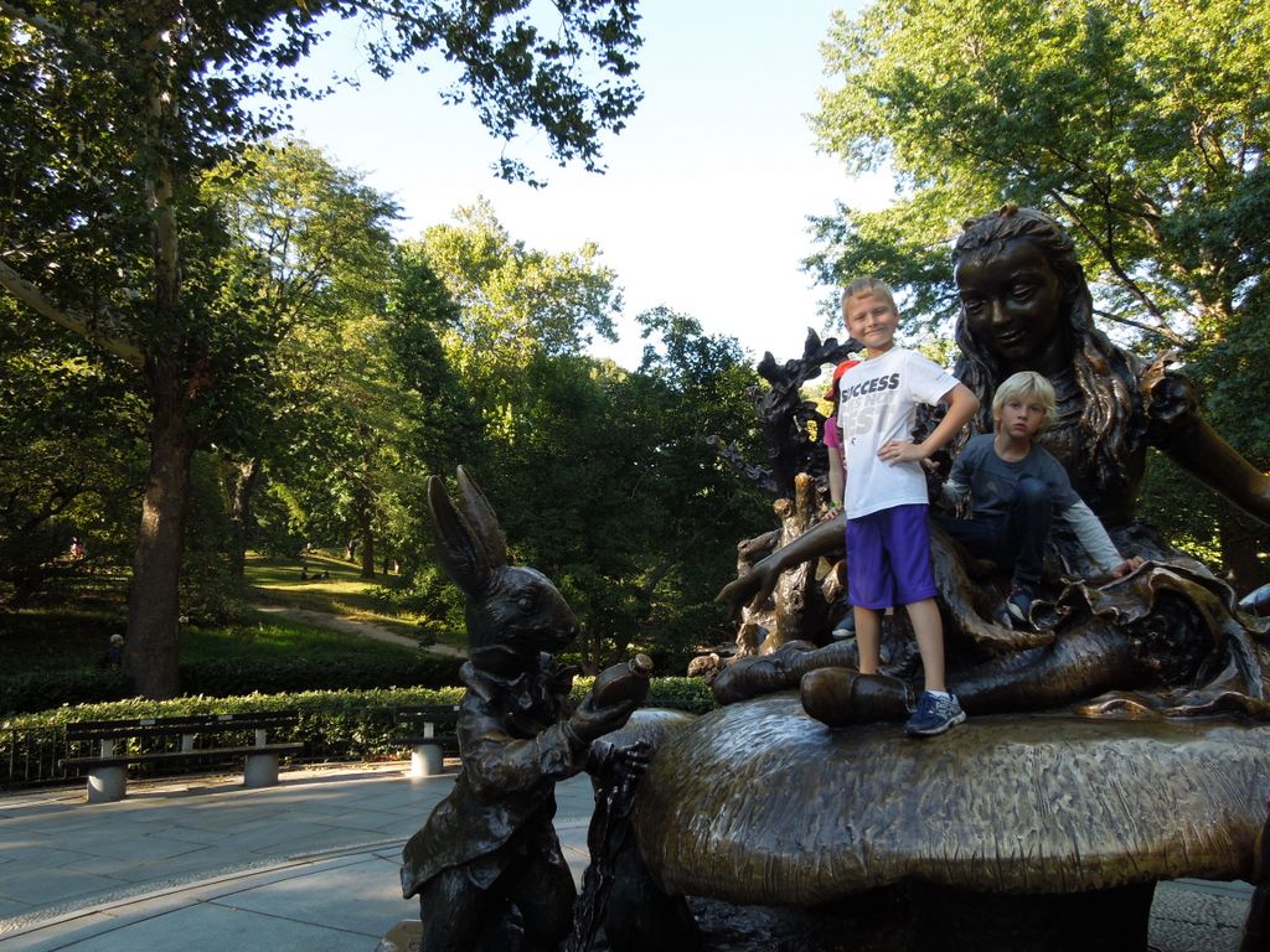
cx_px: 635
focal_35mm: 25
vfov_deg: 54.9
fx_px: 917
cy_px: 476
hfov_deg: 69.4
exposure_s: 1/125
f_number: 3.3
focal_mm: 4.5
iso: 100
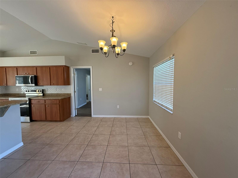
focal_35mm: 14
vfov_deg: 85.7
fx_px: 96
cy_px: 89
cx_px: 119
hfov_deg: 102.1
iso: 160
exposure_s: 1/120
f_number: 2.2
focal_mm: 2.22
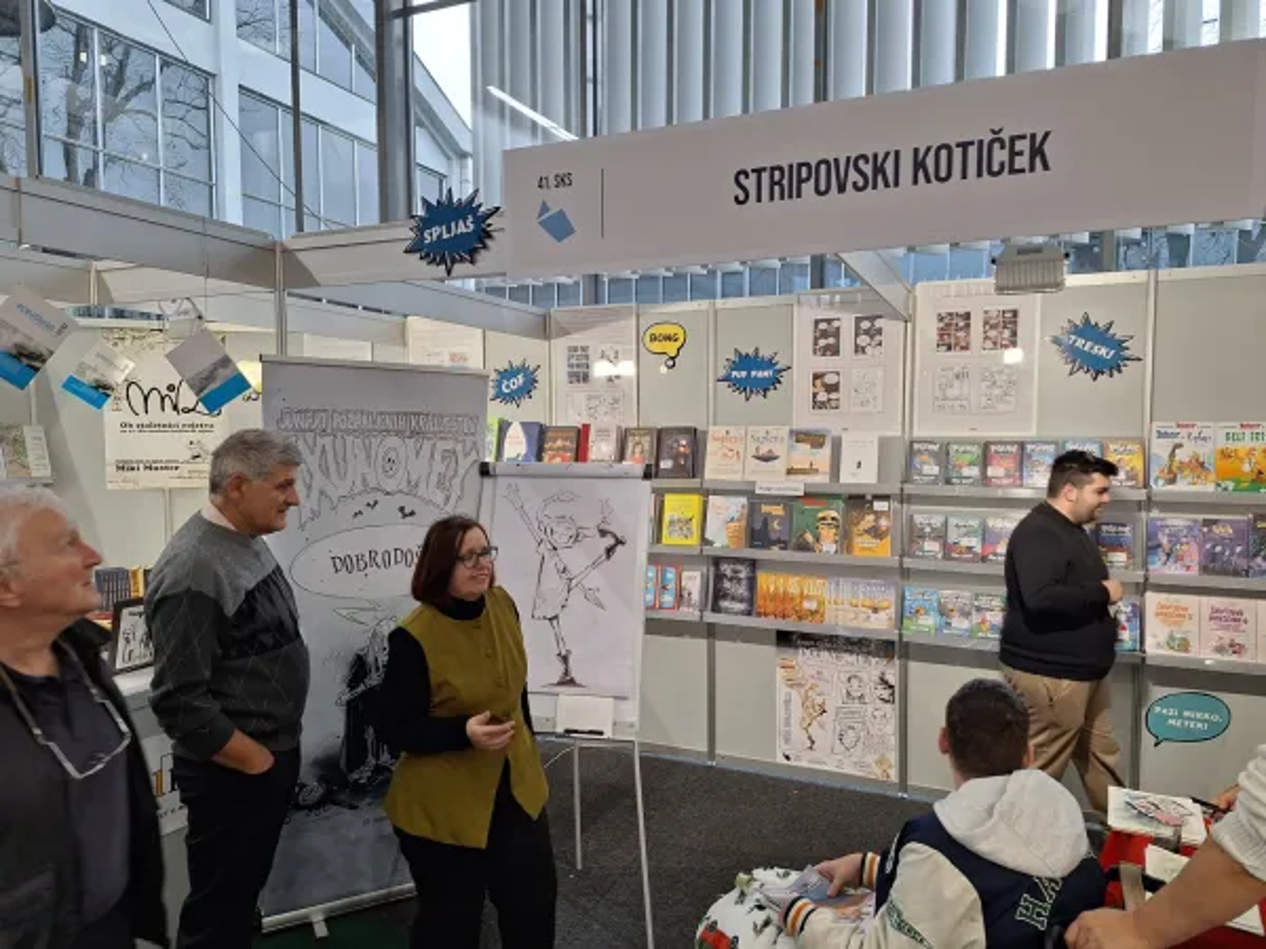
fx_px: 841
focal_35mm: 23
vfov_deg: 58.9
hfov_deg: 73.9
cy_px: 474
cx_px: 633
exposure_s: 1/50
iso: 80
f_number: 1.8
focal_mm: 5.54
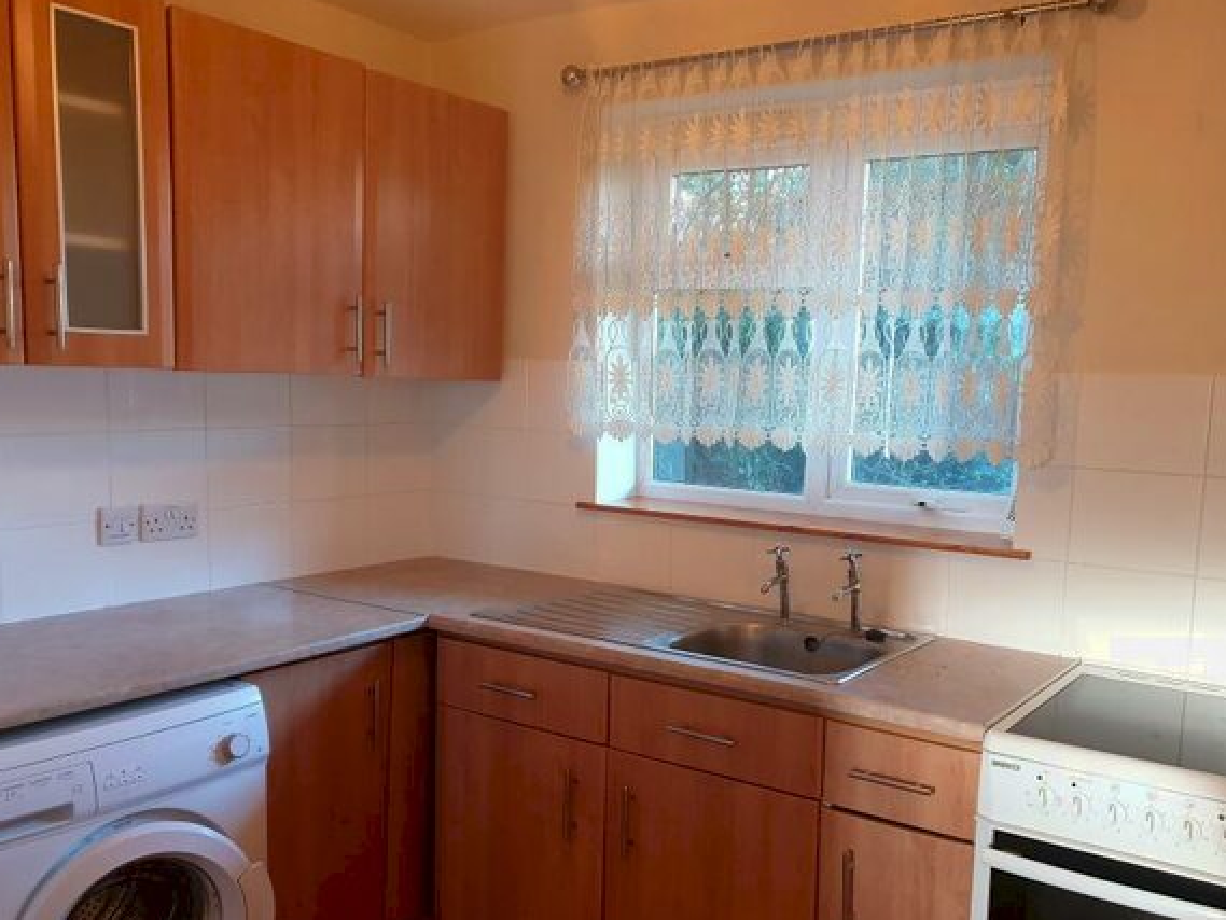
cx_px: 685
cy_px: 542
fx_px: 1134
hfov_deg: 56.7
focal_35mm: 32
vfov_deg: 44.0
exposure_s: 1/50
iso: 200
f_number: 1.5
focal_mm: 4.3
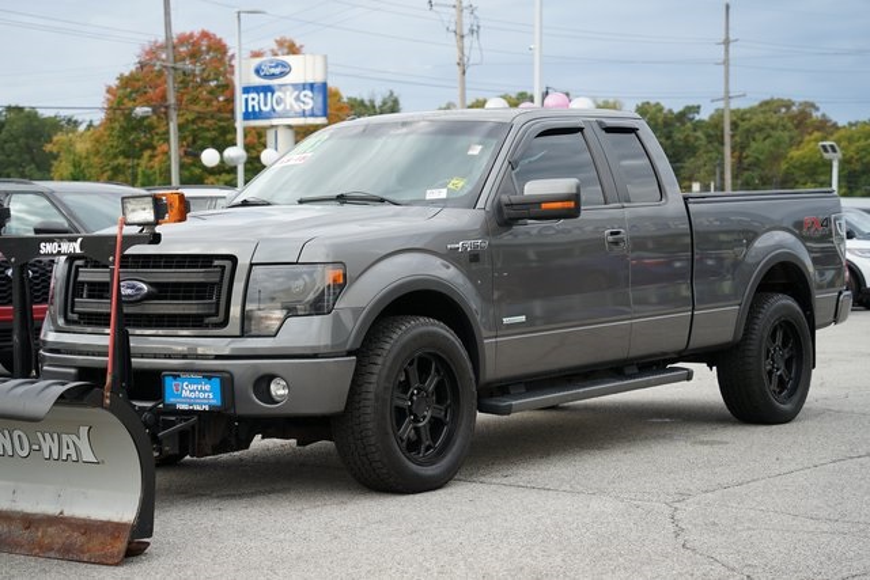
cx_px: 435
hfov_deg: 29.2
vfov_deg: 19.7
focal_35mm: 69
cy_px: 290
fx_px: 1668
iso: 100
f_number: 5
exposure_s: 1/100
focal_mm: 69
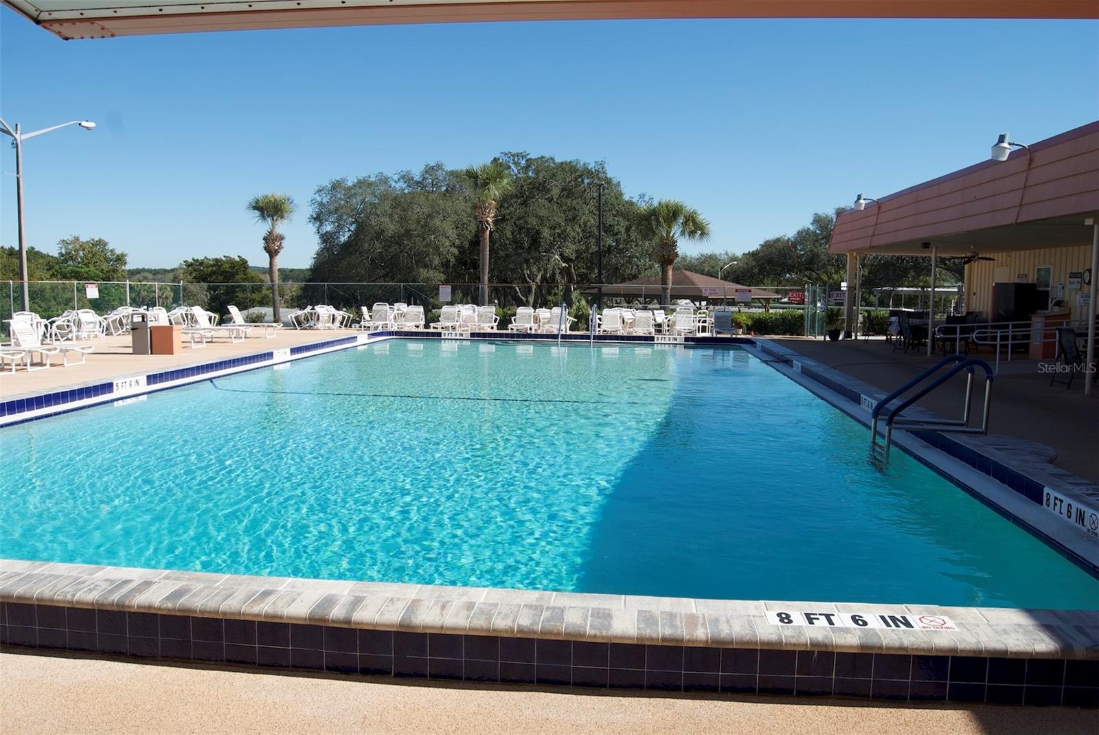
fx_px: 825
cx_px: 550
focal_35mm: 27
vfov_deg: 48.0
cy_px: 368
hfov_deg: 67.3
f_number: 8
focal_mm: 18
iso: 100
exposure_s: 1/250
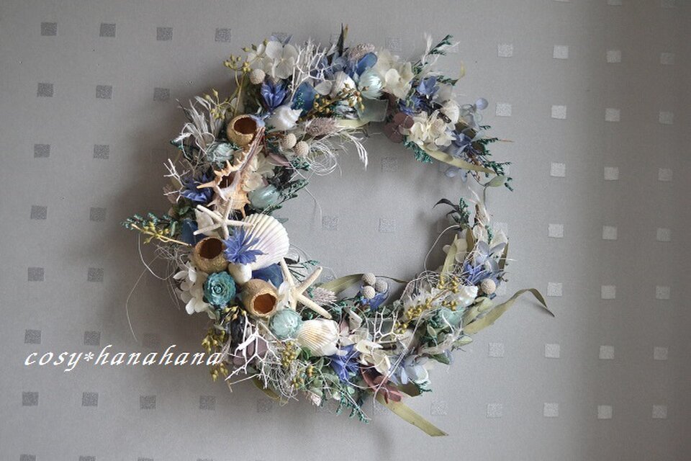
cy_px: 230
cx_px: 346
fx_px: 806
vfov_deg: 31.9
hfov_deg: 46.4
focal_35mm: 42
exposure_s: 1/15
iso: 720
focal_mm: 28
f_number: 4.5
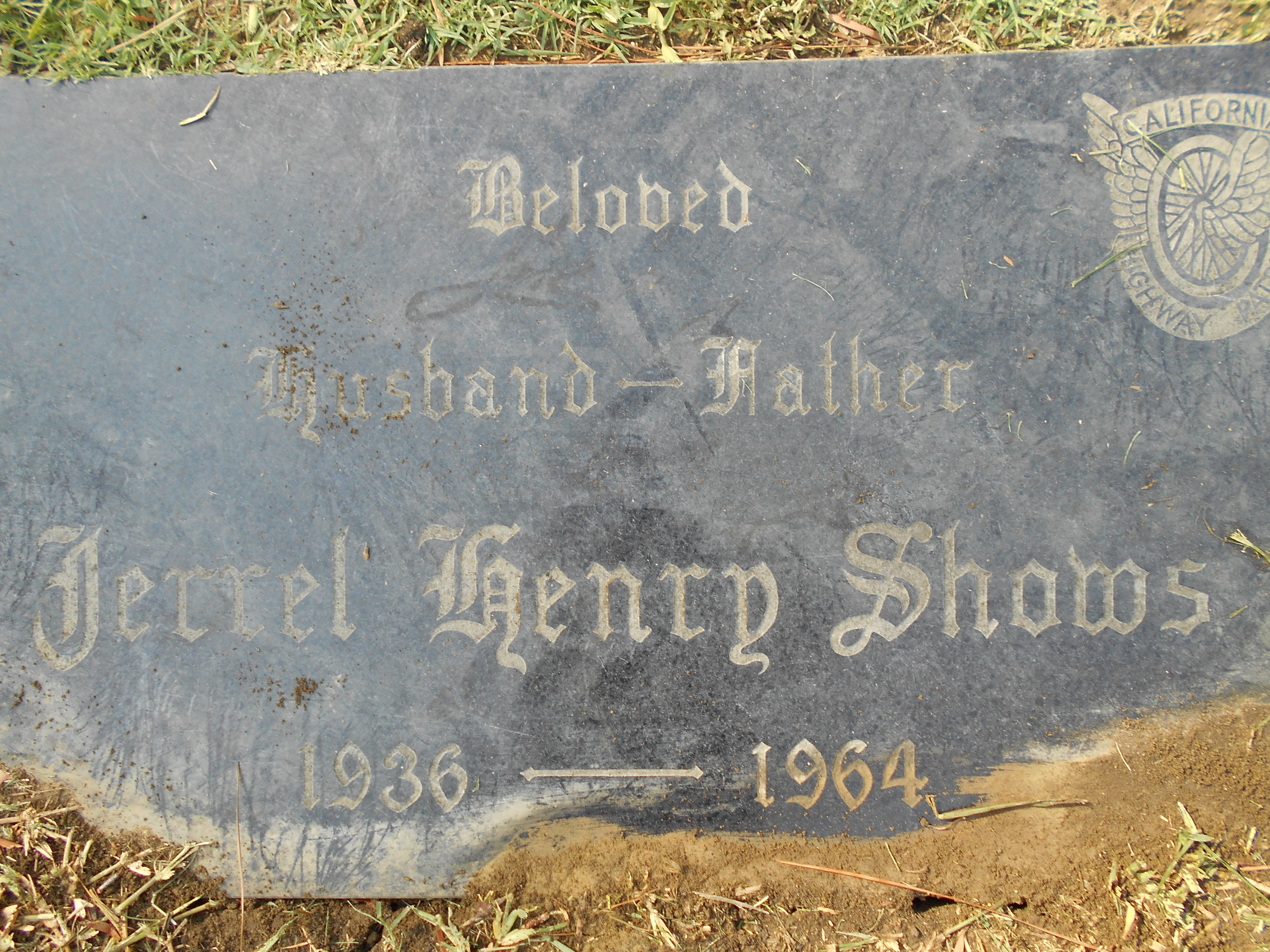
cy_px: 476
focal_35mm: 26
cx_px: 635
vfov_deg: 53.1
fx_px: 954
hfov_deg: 67.3
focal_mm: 4.6
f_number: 3.2
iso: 80
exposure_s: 1/125
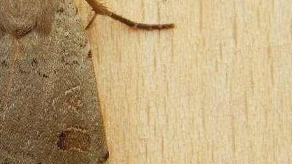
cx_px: 27
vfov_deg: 5.1
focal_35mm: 240
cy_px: 84
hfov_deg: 8.9
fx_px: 1858
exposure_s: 1/100
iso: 125
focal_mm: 20.5
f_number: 4.6
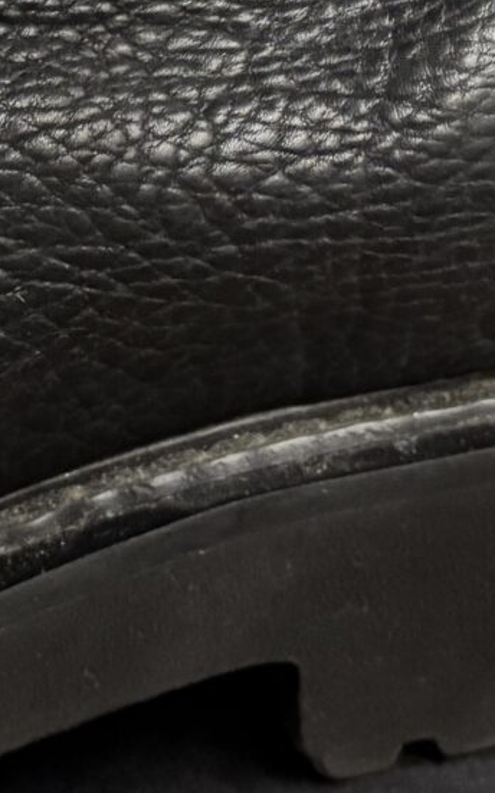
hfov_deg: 10.1
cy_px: -284
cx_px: -106
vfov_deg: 15.4
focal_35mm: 128
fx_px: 2765
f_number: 1.6
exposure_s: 1/34
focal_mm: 5.96
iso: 640
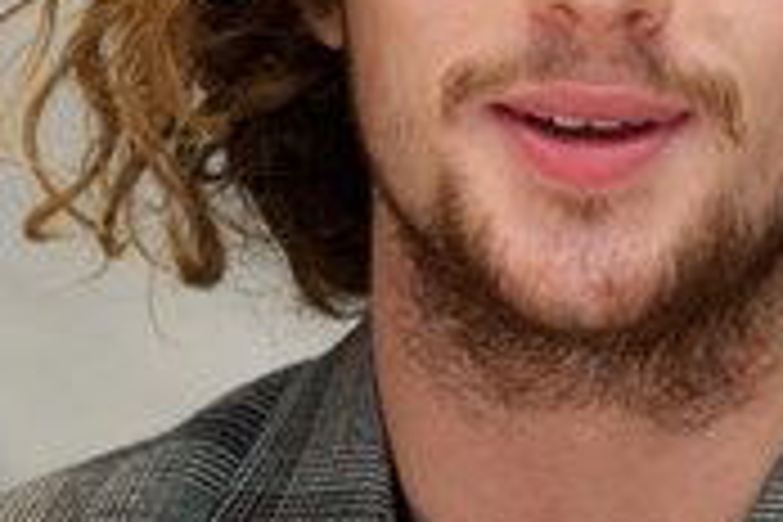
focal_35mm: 573
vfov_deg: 2.4
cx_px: 562
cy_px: 225
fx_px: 12462
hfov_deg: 3.6
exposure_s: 1/60
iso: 640
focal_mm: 250
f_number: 5.6
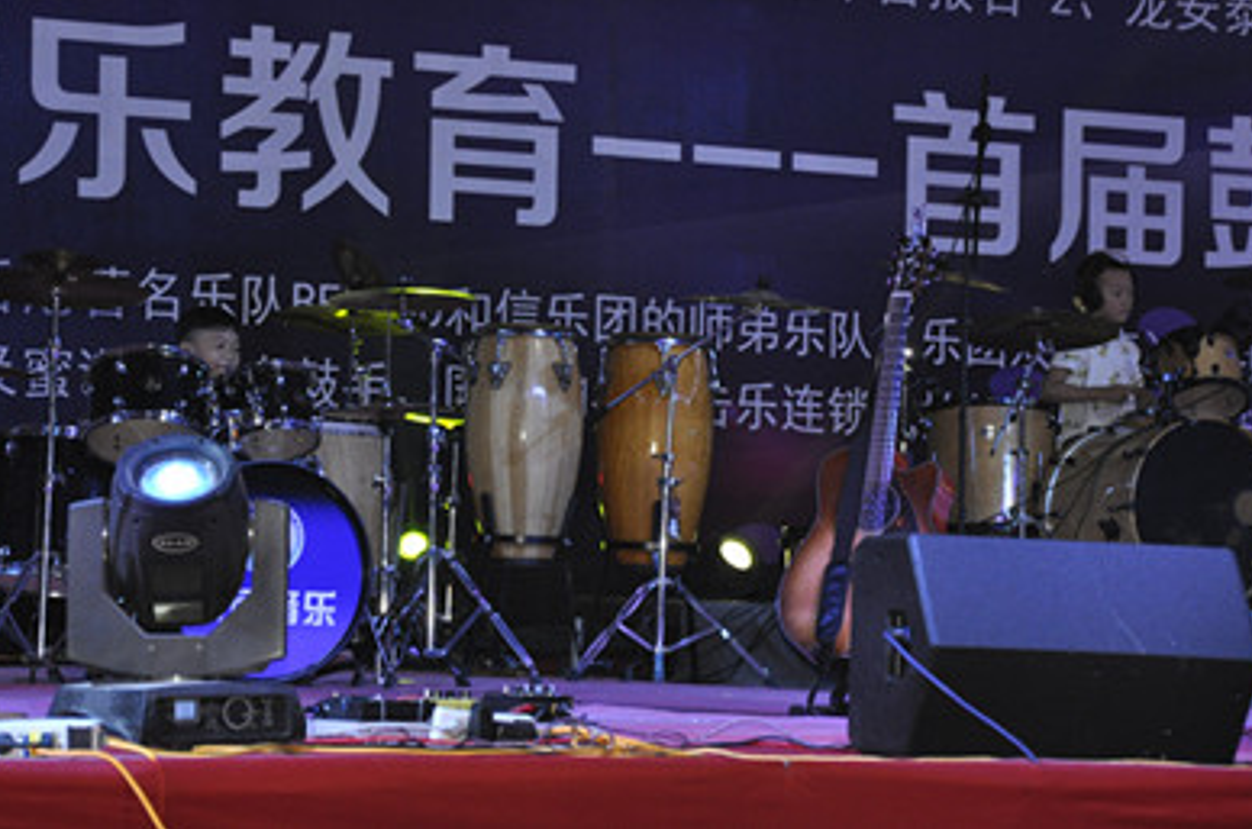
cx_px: 687
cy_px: 298
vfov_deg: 7.9
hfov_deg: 11.8
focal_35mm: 174
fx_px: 6039
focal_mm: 90
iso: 800
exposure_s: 1/60
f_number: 5.6
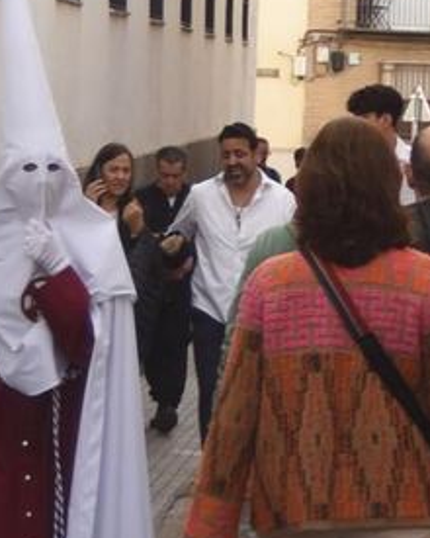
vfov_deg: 10.4
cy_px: 170
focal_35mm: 186
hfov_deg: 8.3
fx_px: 2959
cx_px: 350
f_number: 4.5
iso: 100
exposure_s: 1/160
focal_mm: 34
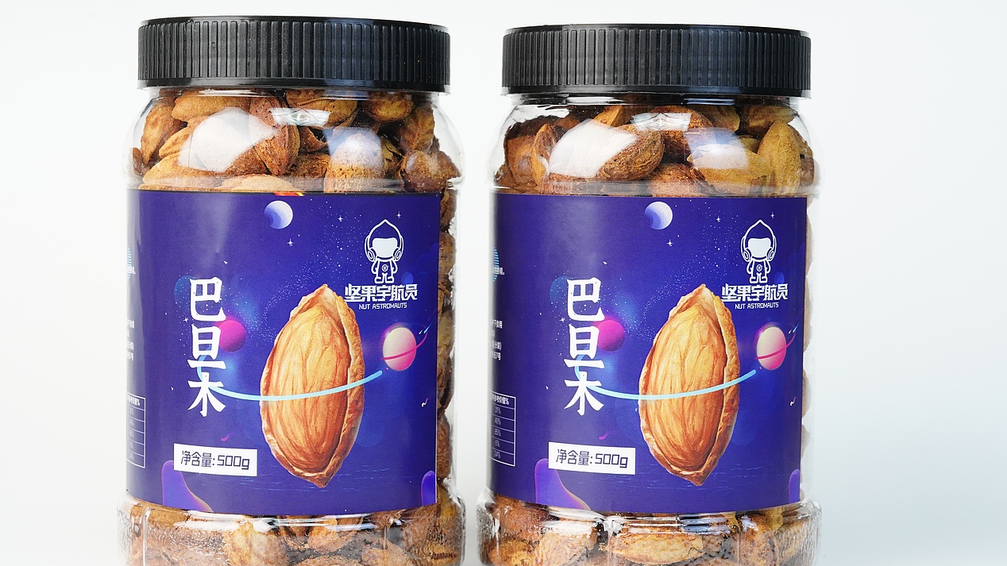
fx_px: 1976
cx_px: 507
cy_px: 312
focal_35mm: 74
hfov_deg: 28.6
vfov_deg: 16.3
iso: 3200
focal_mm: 70
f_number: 10
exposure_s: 1/80
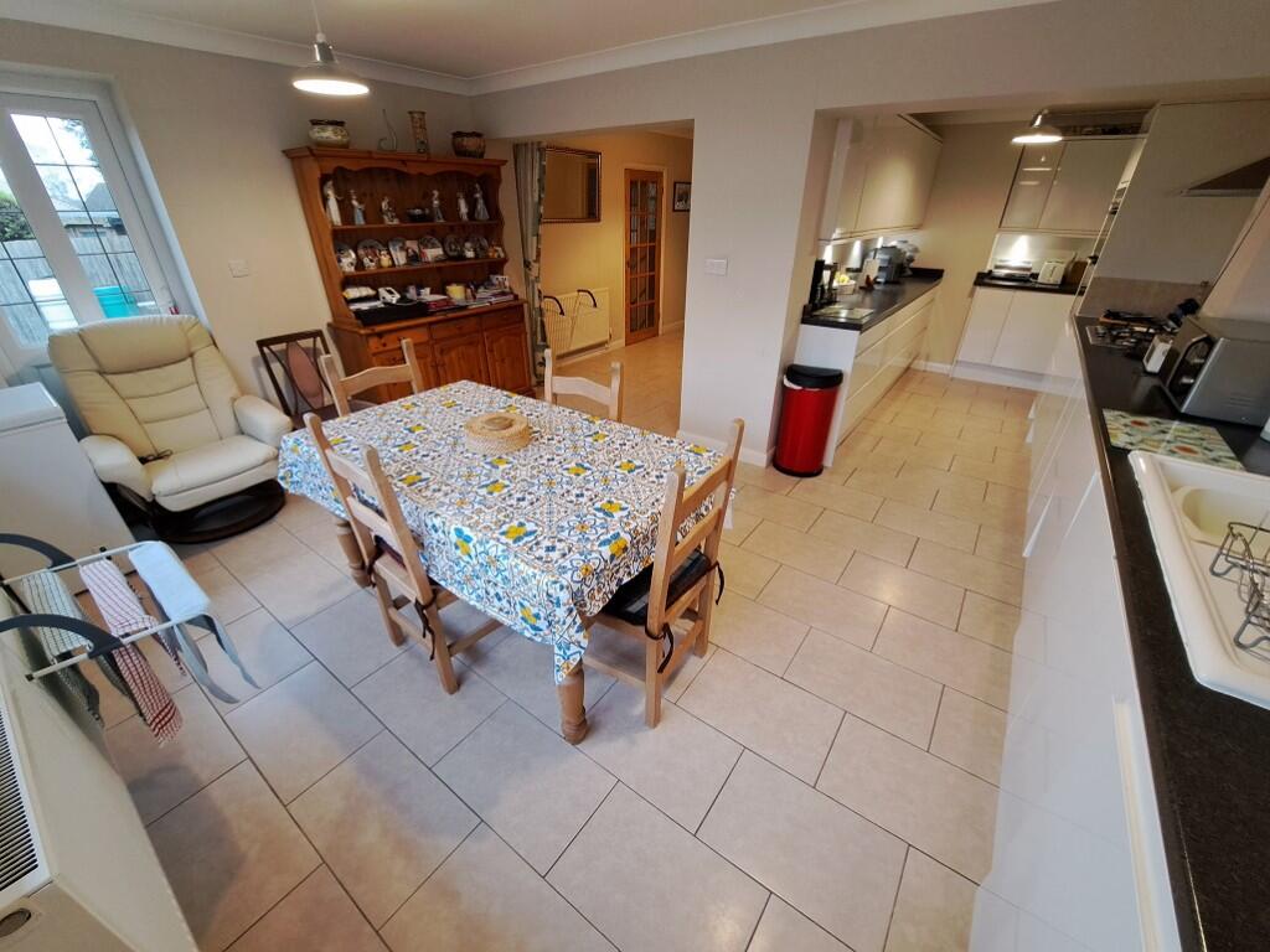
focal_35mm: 13
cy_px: 476
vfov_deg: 89.9
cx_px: 635
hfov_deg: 106.2
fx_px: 477
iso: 200
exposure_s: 1/33
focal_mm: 1.74
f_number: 2.2
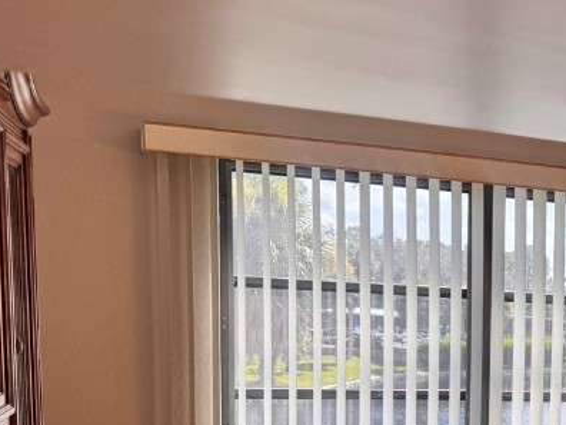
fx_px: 1014
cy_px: 456
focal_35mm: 62
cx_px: 689
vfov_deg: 22.4
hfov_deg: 27.3
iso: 50
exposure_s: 1/136
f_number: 1.78
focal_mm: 6.76
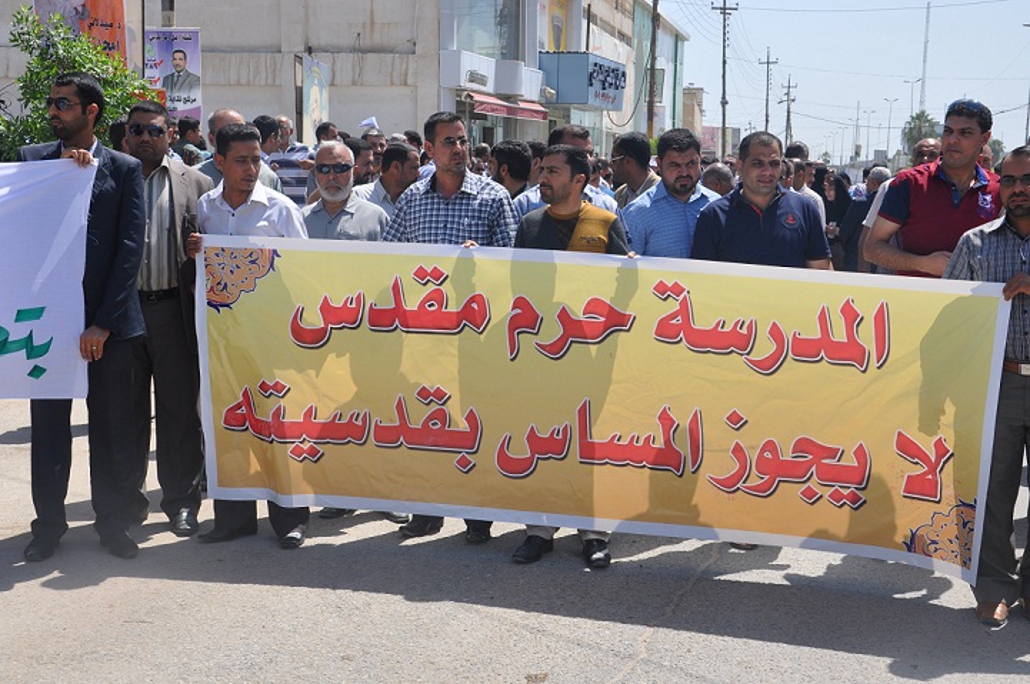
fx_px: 1500
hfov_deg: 37.9
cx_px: 515
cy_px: 342
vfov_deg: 25.7
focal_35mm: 52
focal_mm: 35
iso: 200
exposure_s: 1/400
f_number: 10
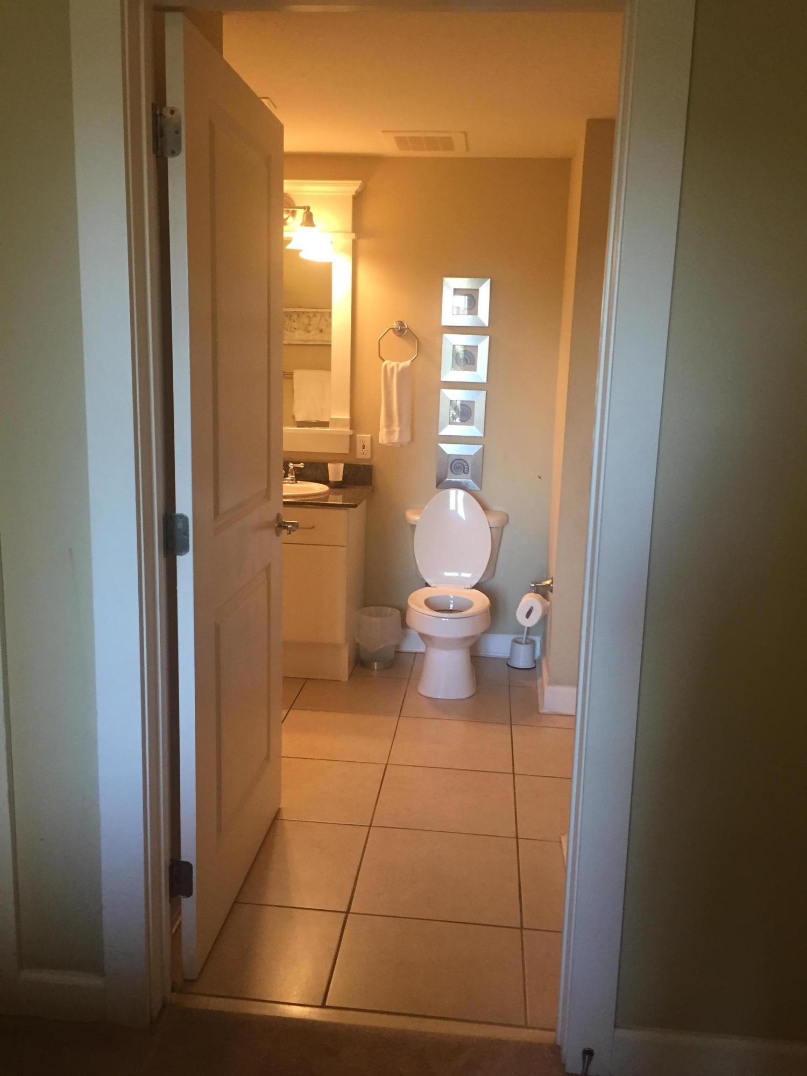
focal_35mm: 29
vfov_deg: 61.7
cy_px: 538
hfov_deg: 48.2
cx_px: 404
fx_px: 901
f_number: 2.2
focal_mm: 4.15
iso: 125
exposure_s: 1/30
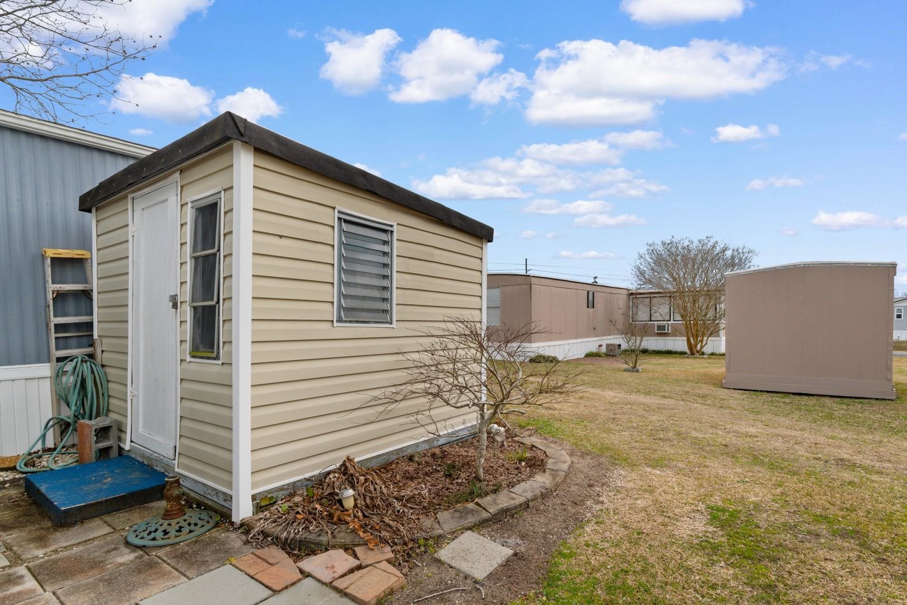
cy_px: 302
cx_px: 454
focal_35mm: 17
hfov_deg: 93.3
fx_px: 428
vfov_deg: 70.4
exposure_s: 1/320
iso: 100
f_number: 9
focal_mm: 11.5
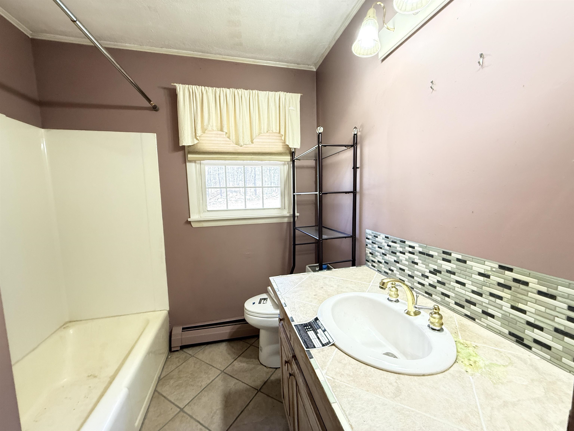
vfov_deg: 85.7
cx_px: 287
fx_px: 232
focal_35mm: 14
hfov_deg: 102.1
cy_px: 216
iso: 400
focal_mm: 2.22
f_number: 2.2
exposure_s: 1/60
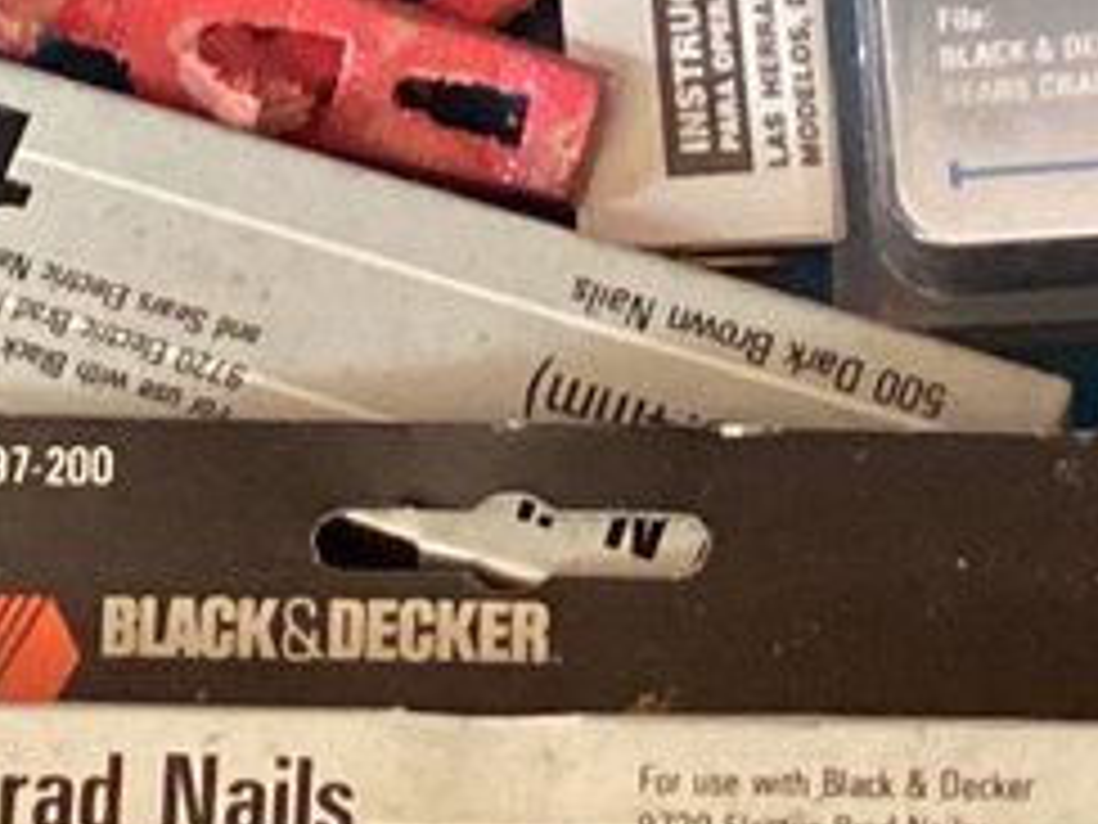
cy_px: 128
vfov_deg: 7.7
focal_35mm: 192
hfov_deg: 10.3
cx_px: 619
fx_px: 6090
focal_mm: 3.3
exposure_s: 1/30
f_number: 2.4
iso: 320
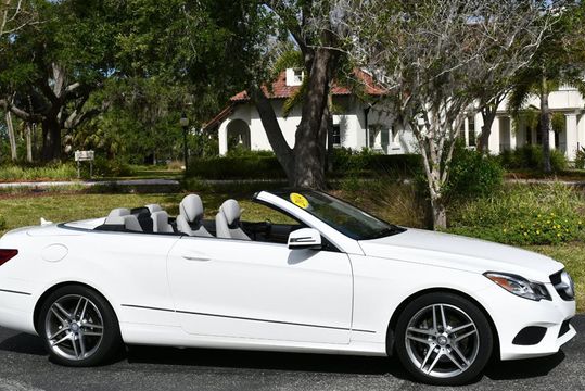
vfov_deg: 23.8
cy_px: 197
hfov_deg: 35.0
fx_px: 927
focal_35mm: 57
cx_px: 294
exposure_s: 1/400
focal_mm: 24
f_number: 10
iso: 100
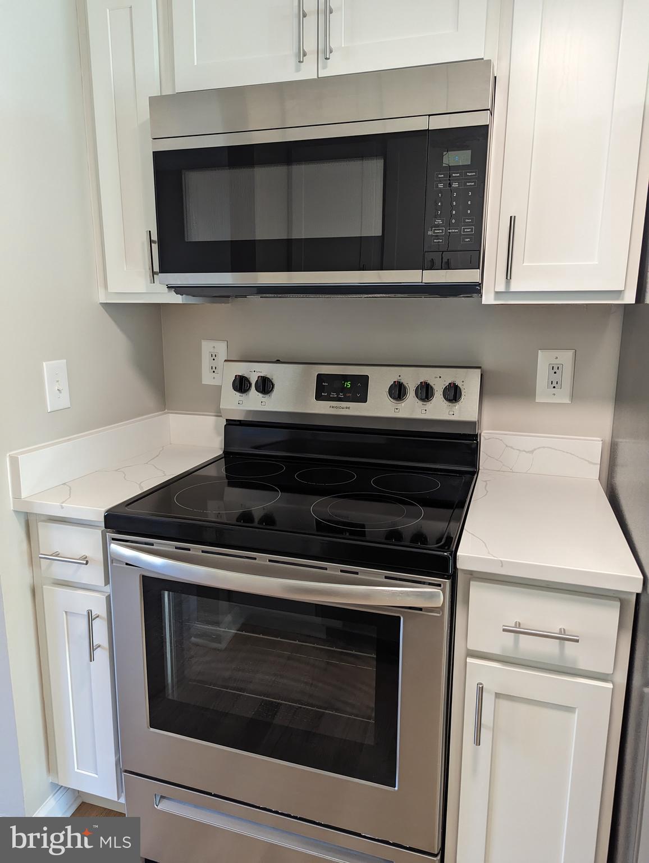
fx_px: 599
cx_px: 324
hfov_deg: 56.9
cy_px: 432
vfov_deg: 71.5
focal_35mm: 24
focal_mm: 6.81
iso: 475
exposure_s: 1/170
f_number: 1.85
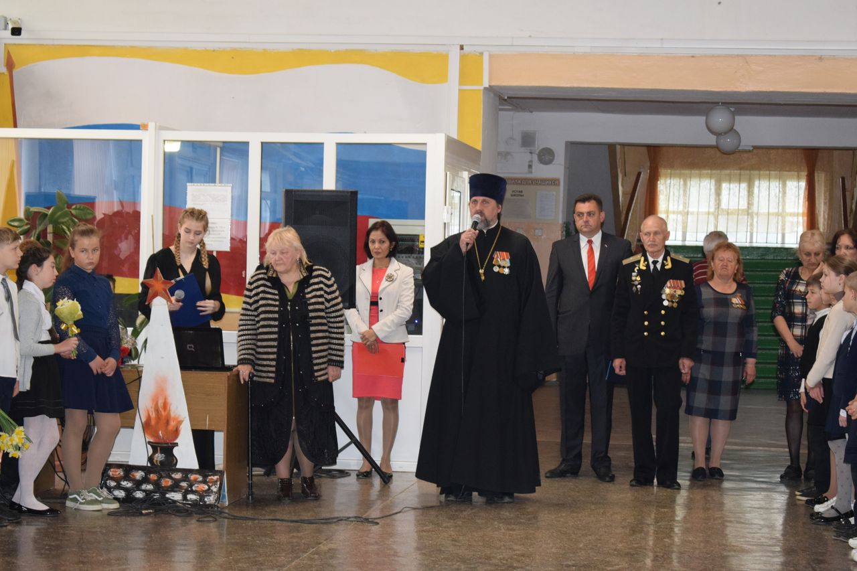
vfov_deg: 16.5
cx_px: 428
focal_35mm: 82
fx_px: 1964
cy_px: 286
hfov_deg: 24.6
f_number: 5.6
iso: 2000
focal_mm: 55
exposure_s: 1/60
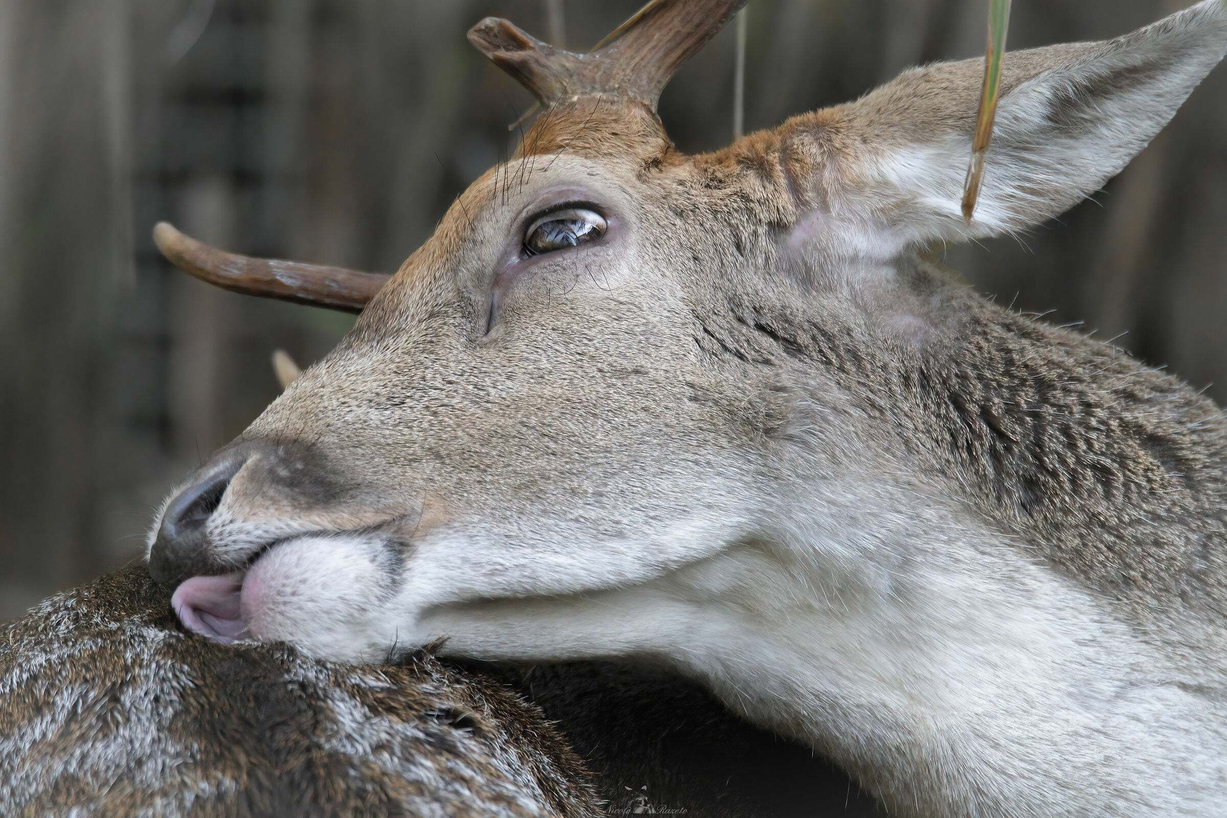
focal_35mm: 690
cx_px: 614
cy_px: 409
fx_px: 23516
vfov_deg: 2.0
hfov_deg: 3.0
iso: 10000
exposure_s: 1/1600
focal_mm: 460
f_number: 6.3
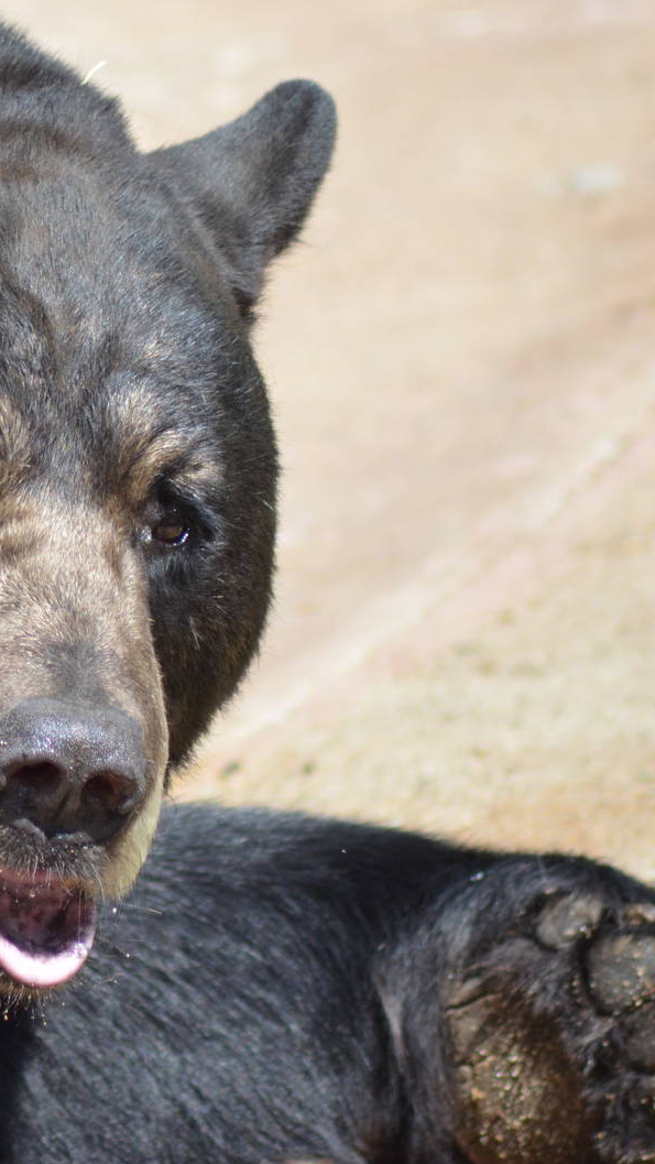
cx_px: -119
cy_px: 583
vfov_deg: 3.0
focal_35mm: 712
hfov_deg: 1.7
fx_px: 21972
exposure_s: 1/1000
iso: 560
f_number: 5.6
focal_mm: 300
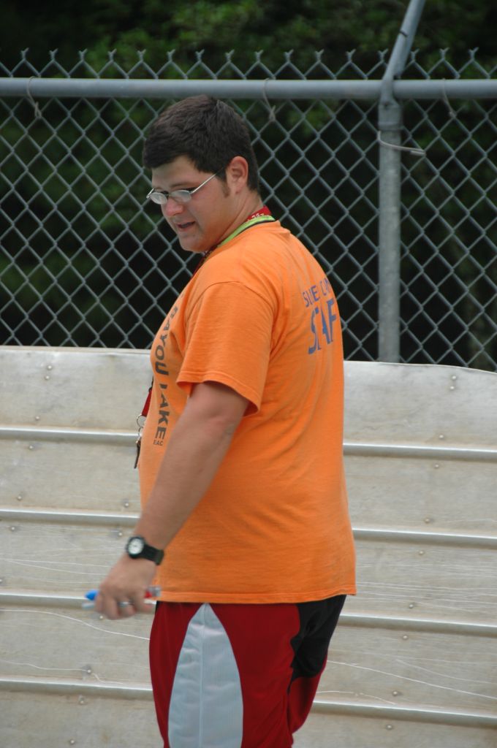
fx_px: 5295
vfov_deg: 8.1
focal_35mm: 255
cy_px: 374
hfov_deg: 5.4
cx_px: 248
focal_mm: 170
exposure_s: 1/160
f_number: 5.6
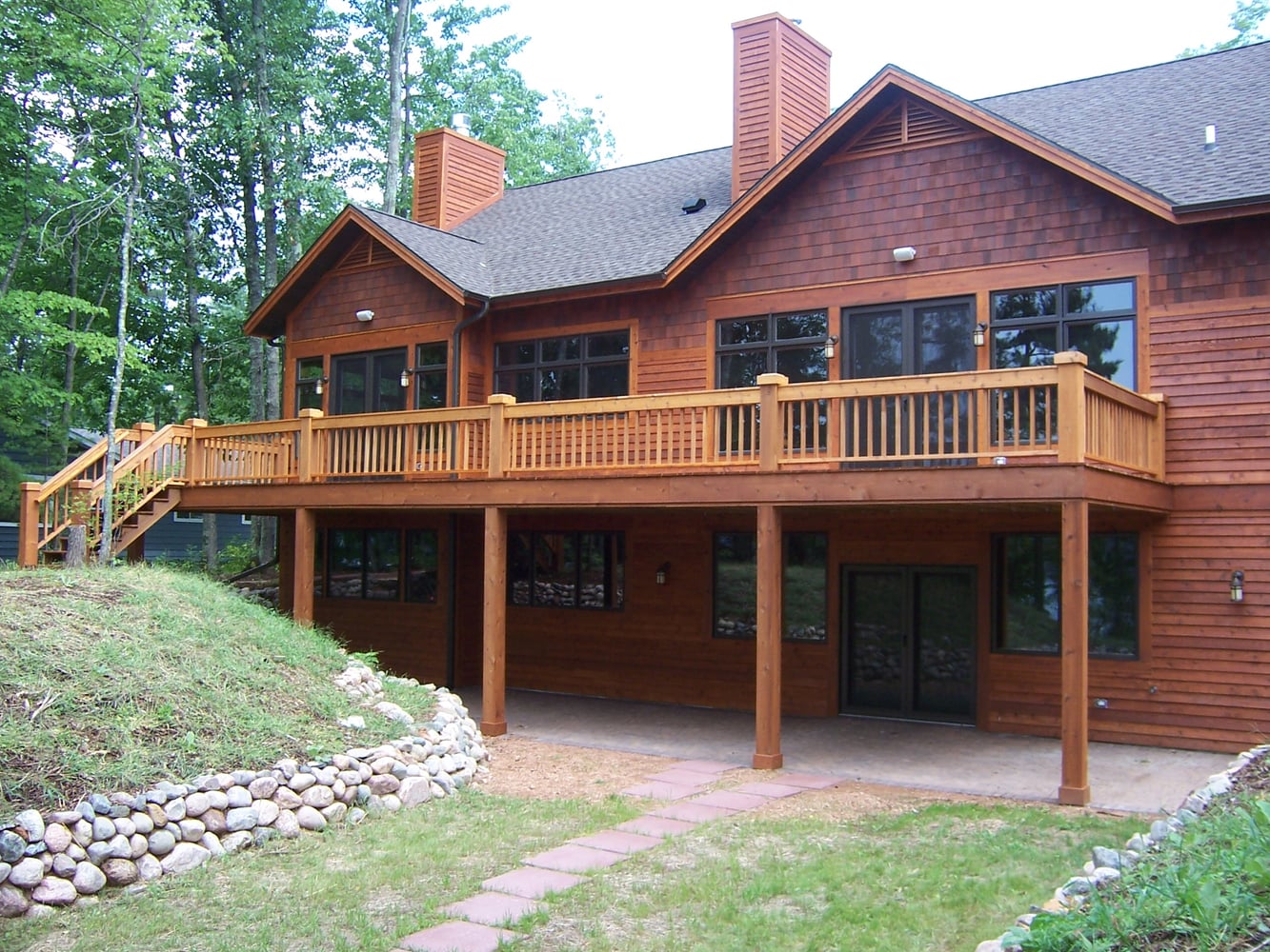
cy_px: 476
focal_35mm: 33
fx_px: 1211
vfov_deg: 43.0
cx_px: 635
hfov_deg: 55.3
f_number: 3.4
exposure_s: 1/125
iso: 80
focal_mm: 5.5
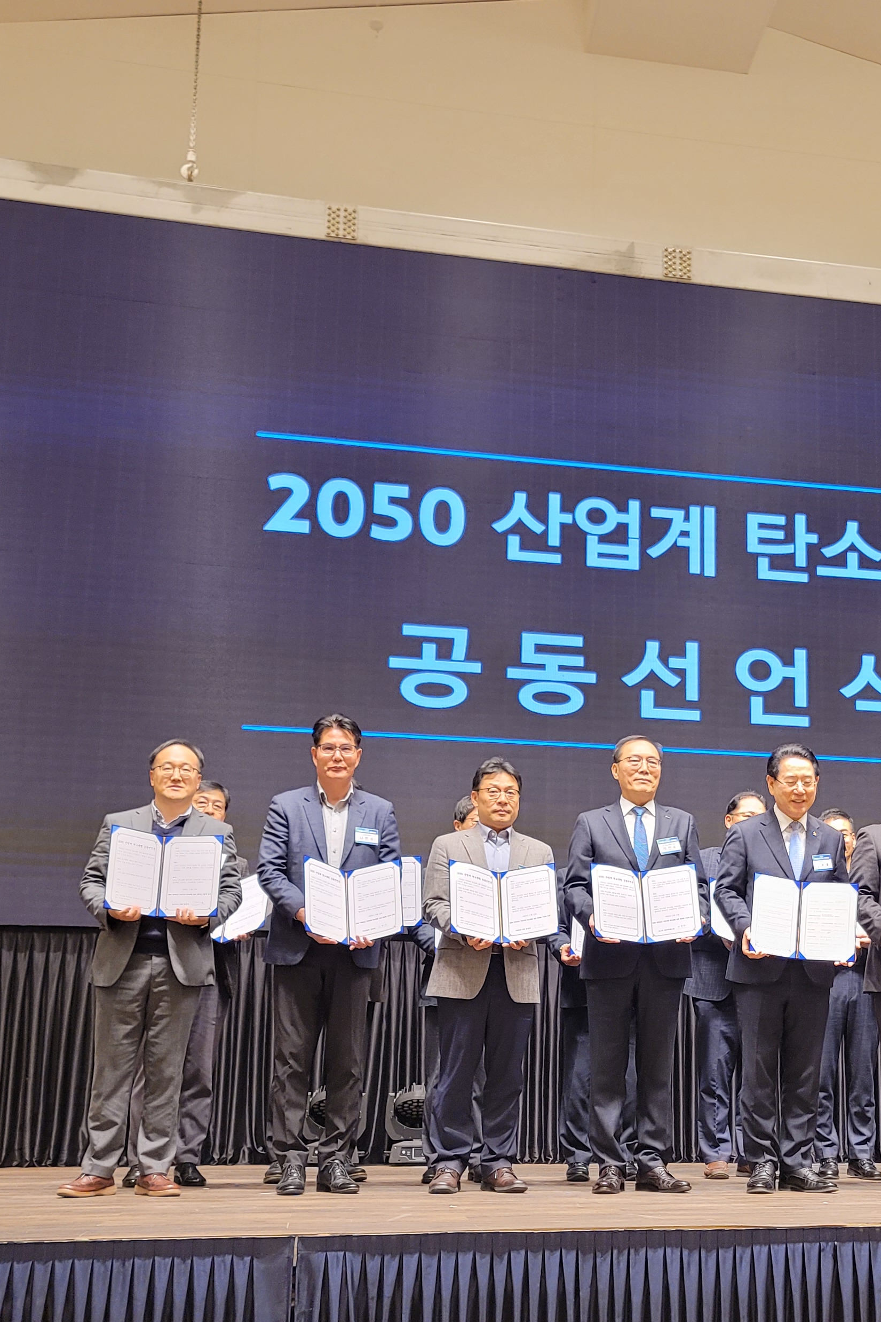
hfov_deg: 31.4
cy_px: 784
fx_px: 1541
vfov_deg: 46.2
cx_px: 649
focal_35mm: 42
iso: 200
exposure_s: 1/120
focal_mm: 7
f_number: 1.8
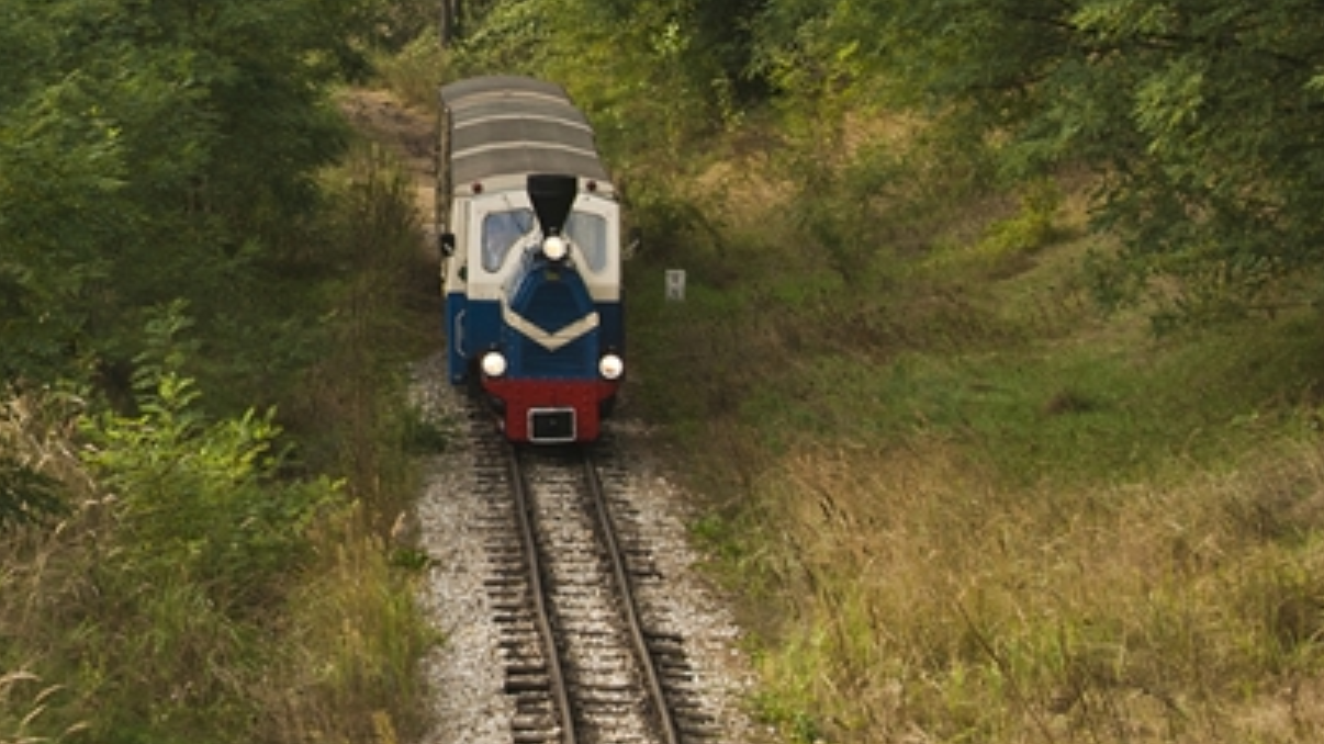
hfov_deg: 10.6
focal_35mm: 200
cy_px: -130
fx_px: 7021
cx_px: -217
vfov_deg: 6.0
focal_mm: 50
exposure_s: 1/125
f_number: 5.6
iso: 100
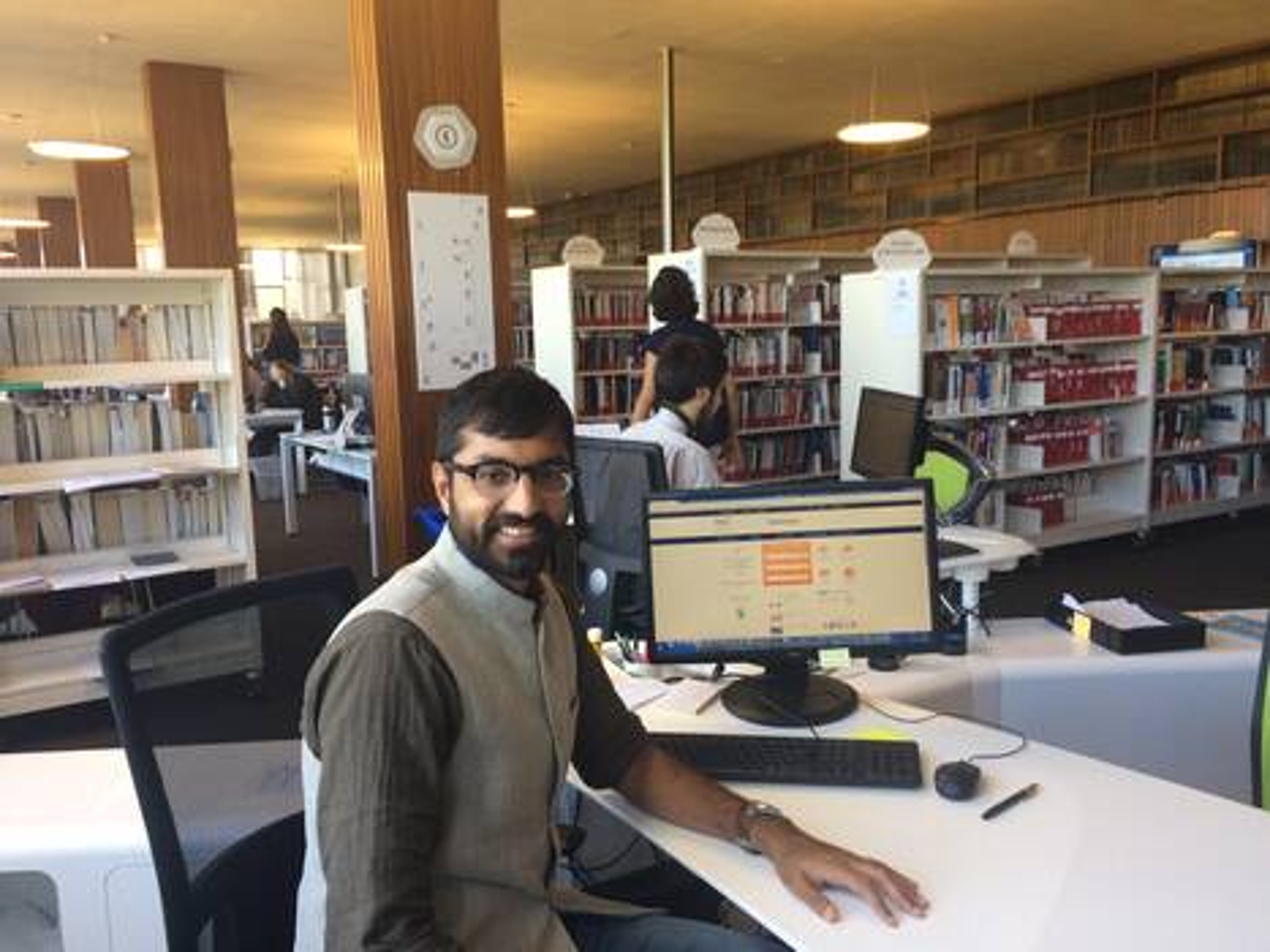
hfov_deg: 61.7
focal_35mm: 29
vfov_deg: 48.2
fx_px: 1064
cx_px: 635
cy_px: 476
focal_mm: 4.15
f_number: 2.2
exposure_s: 1/50
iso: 50
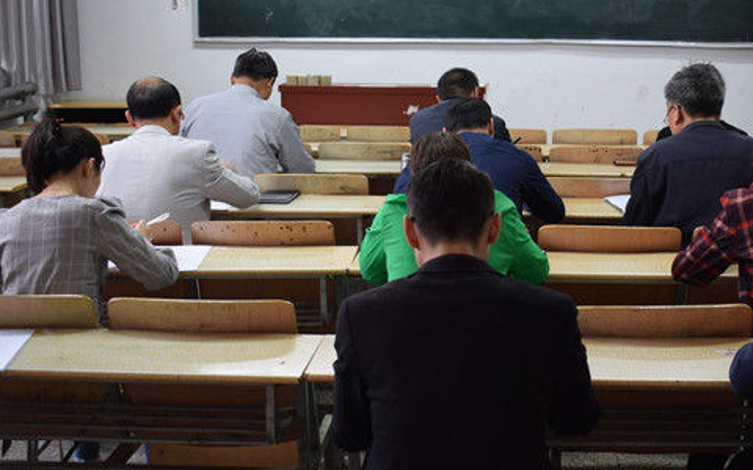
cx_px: 497
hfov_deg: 36.1
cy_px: 183
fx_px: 1144
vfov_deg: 23.2
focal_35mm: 56
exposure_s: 1/20
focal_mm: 25
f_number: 4
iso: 400
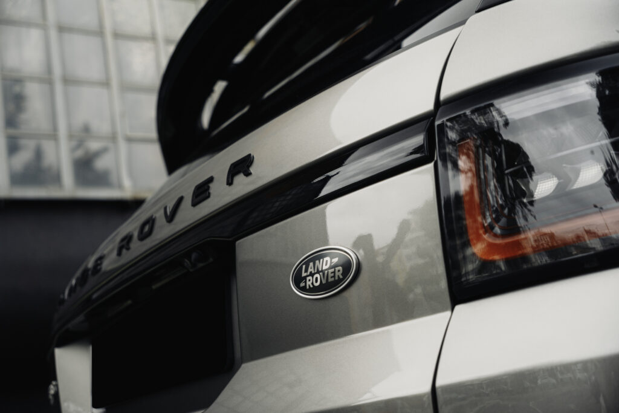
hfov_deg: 46.4
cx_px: 310
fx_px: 722
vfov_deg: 31.9
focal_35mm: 42
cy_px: 206
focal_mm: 28.5
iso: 125
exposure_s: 1/160
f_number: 3.2
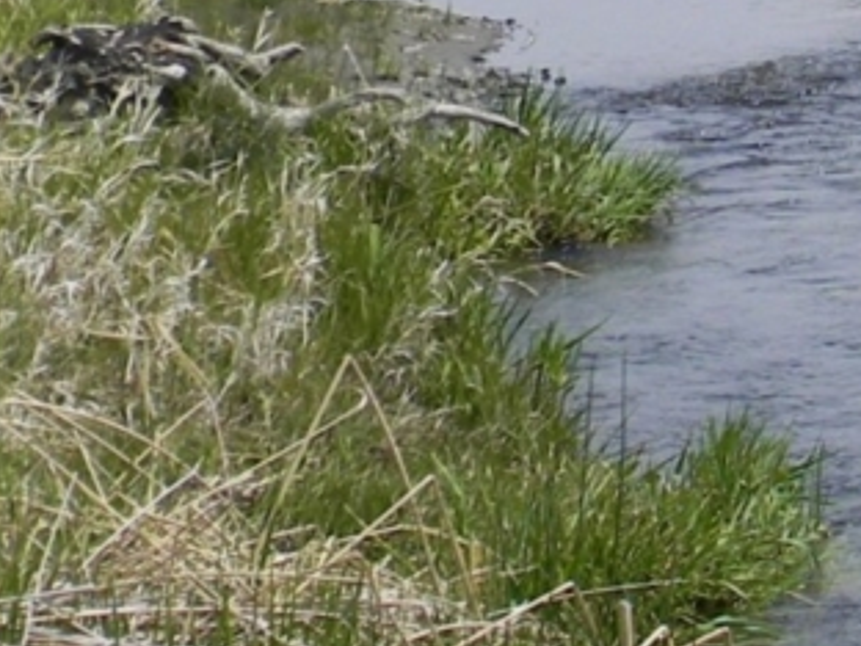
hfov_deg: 11.1
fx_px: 4403
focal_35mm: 177
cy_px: 30
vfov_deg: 8.4
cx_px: 869
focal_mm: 6.4
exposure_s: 1/263
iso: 80
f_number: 7.4
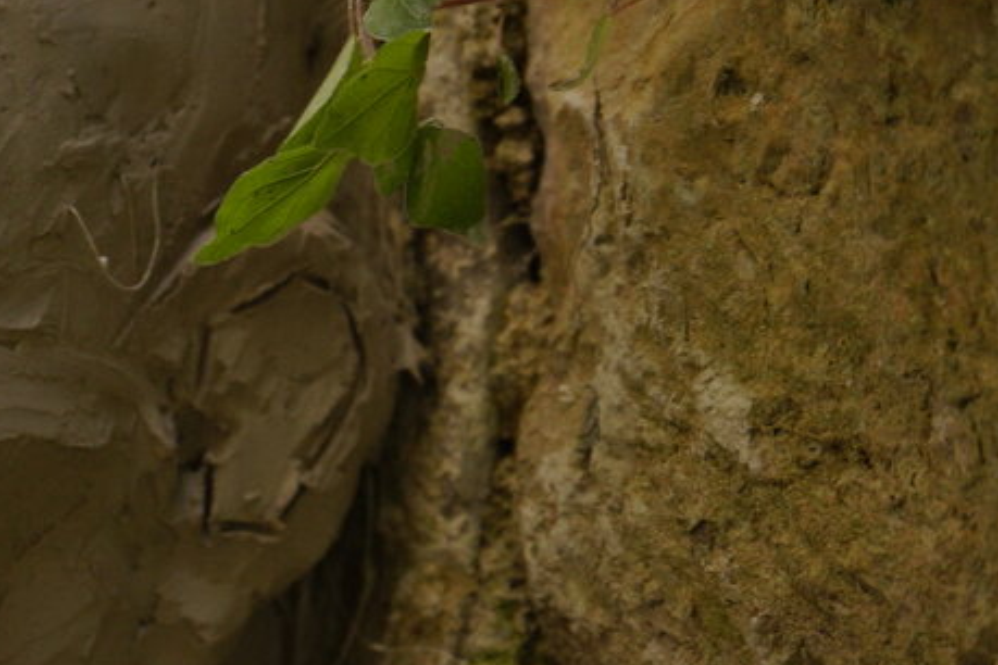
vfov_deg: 9.2
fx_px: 4130
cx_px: -148
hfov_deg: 13.5
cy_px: 426
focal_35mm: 149
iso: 1600
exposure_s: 1/100
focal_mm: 57
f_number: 5.6
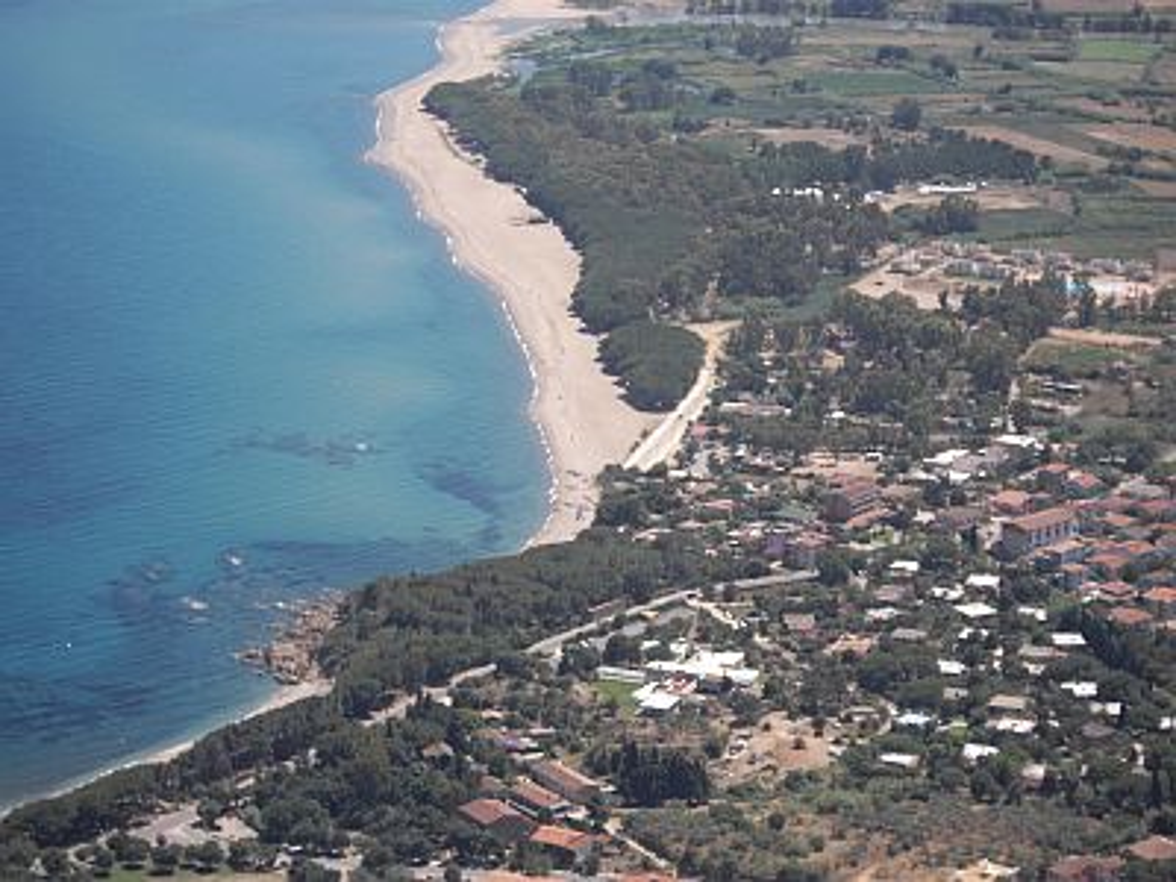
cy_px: 441
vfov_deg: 13.1
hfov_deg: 17.4
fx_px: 3839
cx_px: 588
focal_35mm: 113
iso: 50
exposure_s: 1/250
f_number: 5.4
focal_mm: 23.7
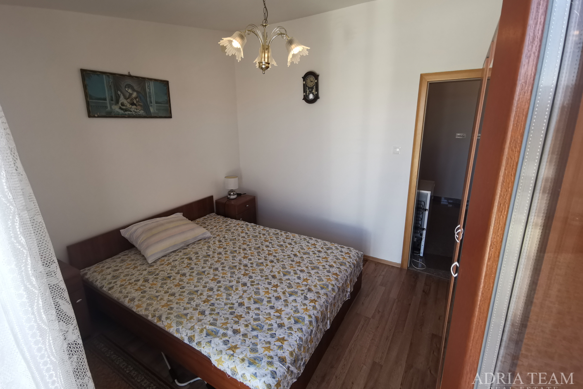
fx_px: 275
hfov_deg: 93.3
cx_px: 288
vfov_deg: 70.4
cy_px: 182
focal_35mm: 17
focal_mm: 2.35
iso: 100
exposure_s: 1/100
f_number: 2.2
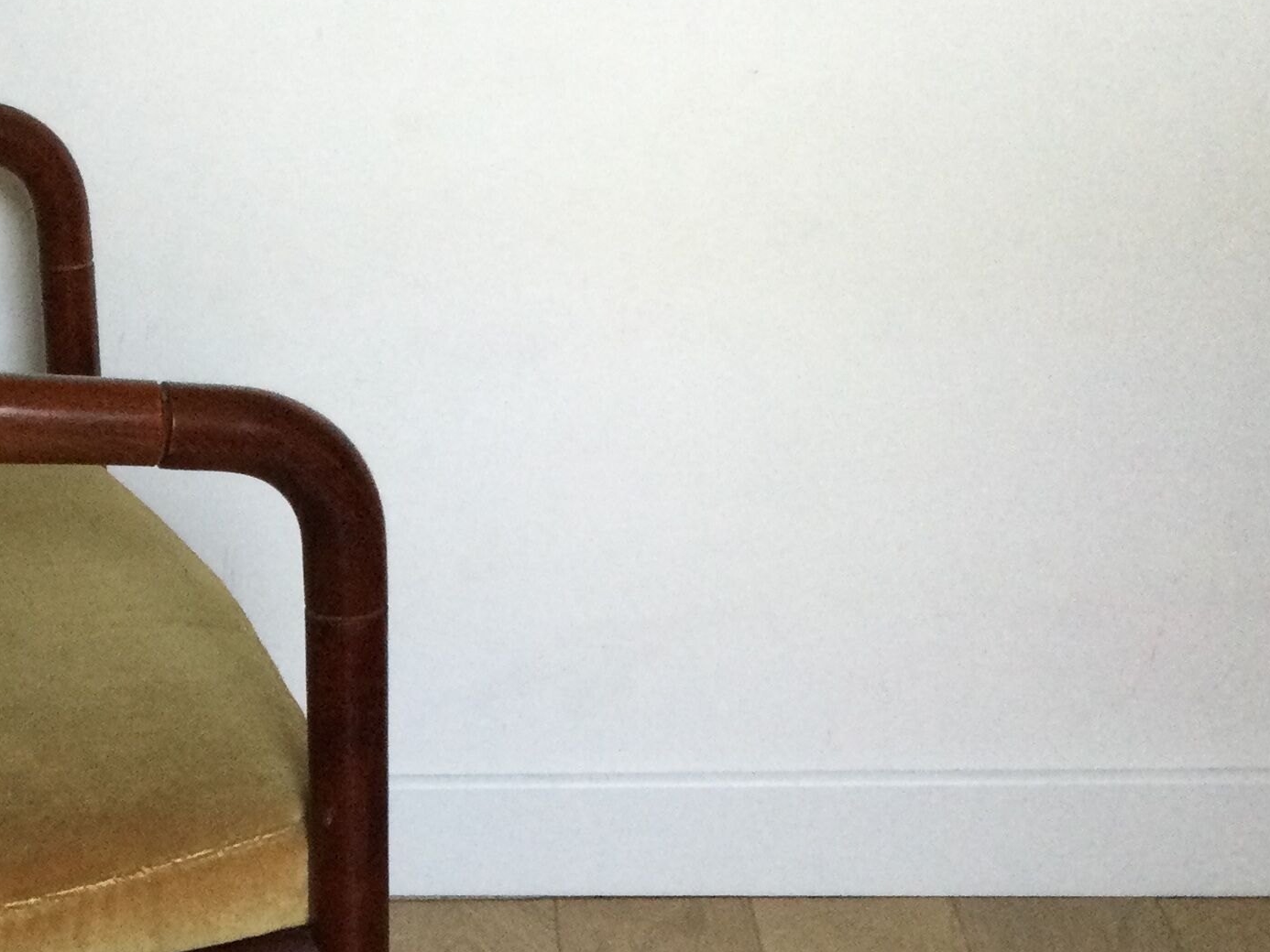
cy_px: 961
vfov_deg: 19.6
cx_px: -47
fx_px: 2679
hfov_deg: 25.2
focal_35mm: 73
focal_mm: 3.3
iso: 125
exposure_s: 1/33
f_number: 2.4
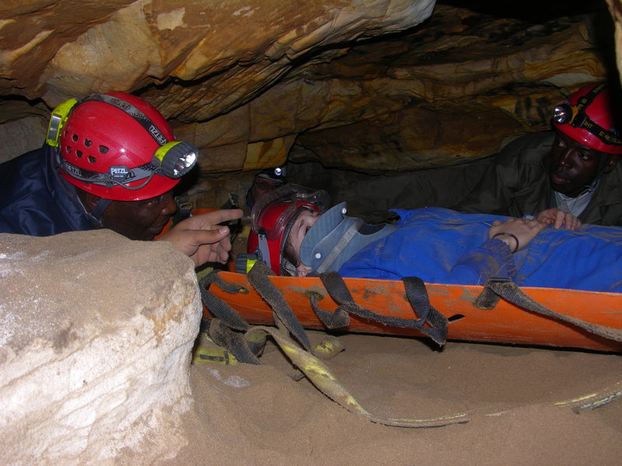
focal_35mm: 35
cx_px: 311
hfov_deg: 52.6
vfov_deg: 40.7
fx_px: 629
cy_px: 233
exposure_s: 1/30
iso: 50
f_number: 5
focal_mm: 8.9
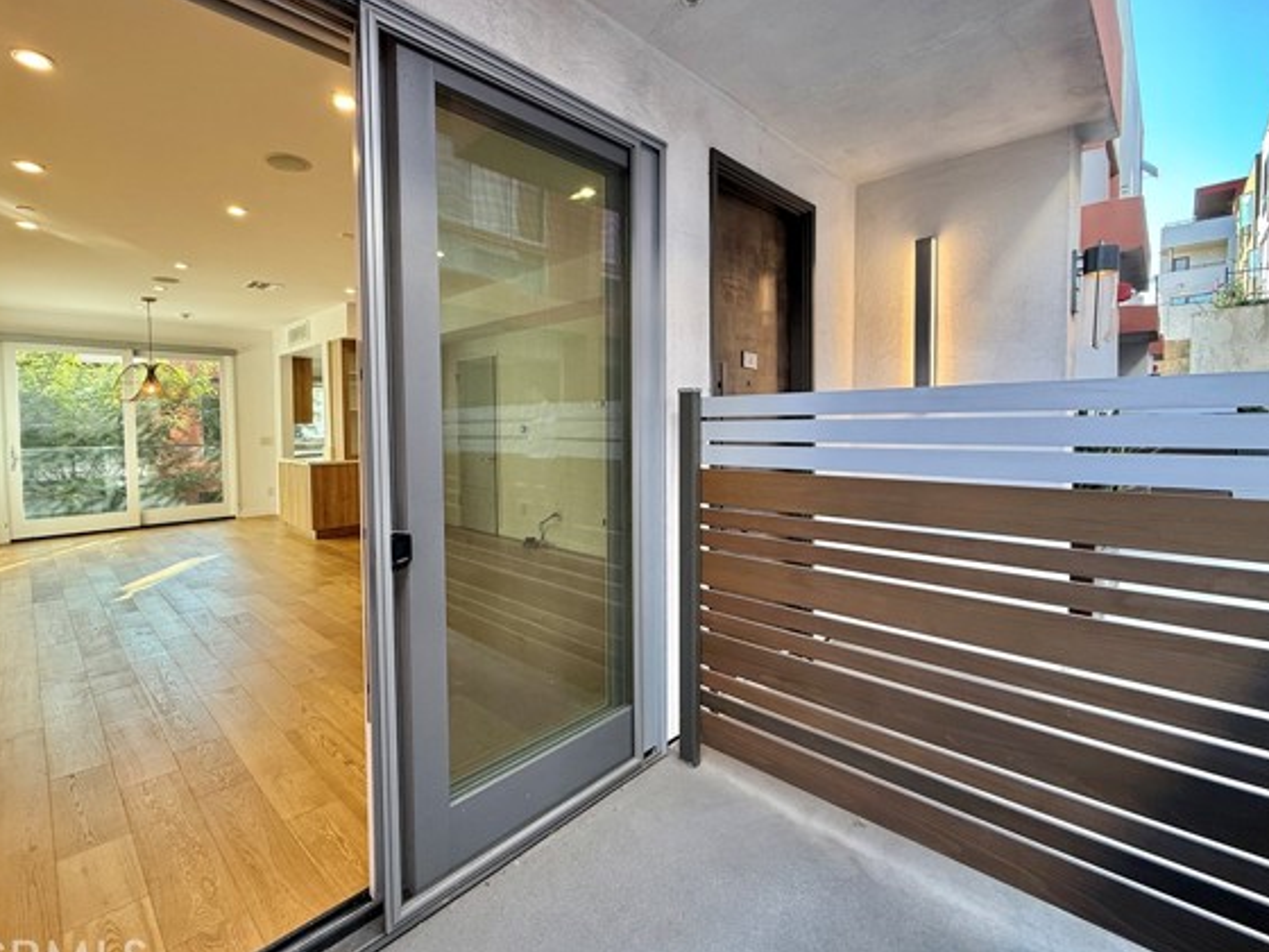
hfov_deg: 94.1
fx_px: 587
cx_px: 560
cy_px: 449
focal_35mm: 16
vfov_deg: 78.0
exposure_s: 1/120
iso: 80
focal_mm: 2.22
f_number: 2.2
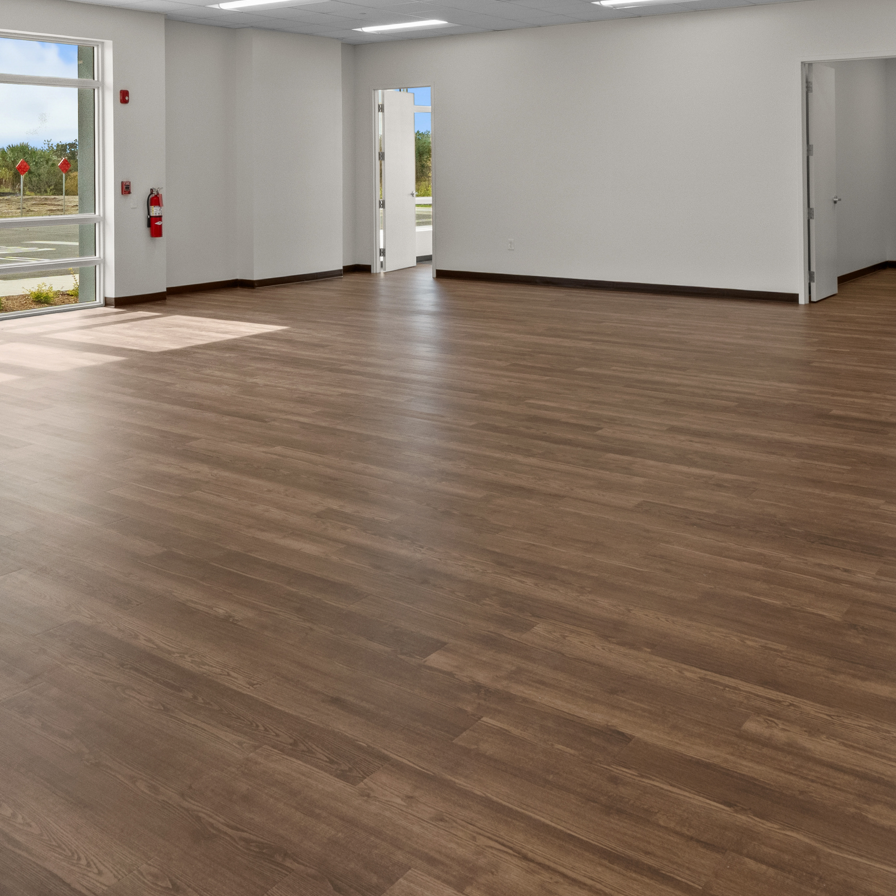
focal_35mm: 35
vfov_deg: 44.4
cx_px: 312
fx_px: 1025
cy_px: 153
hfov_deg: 46.6
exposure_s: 1/10
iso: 1000
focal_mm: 16
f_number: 13
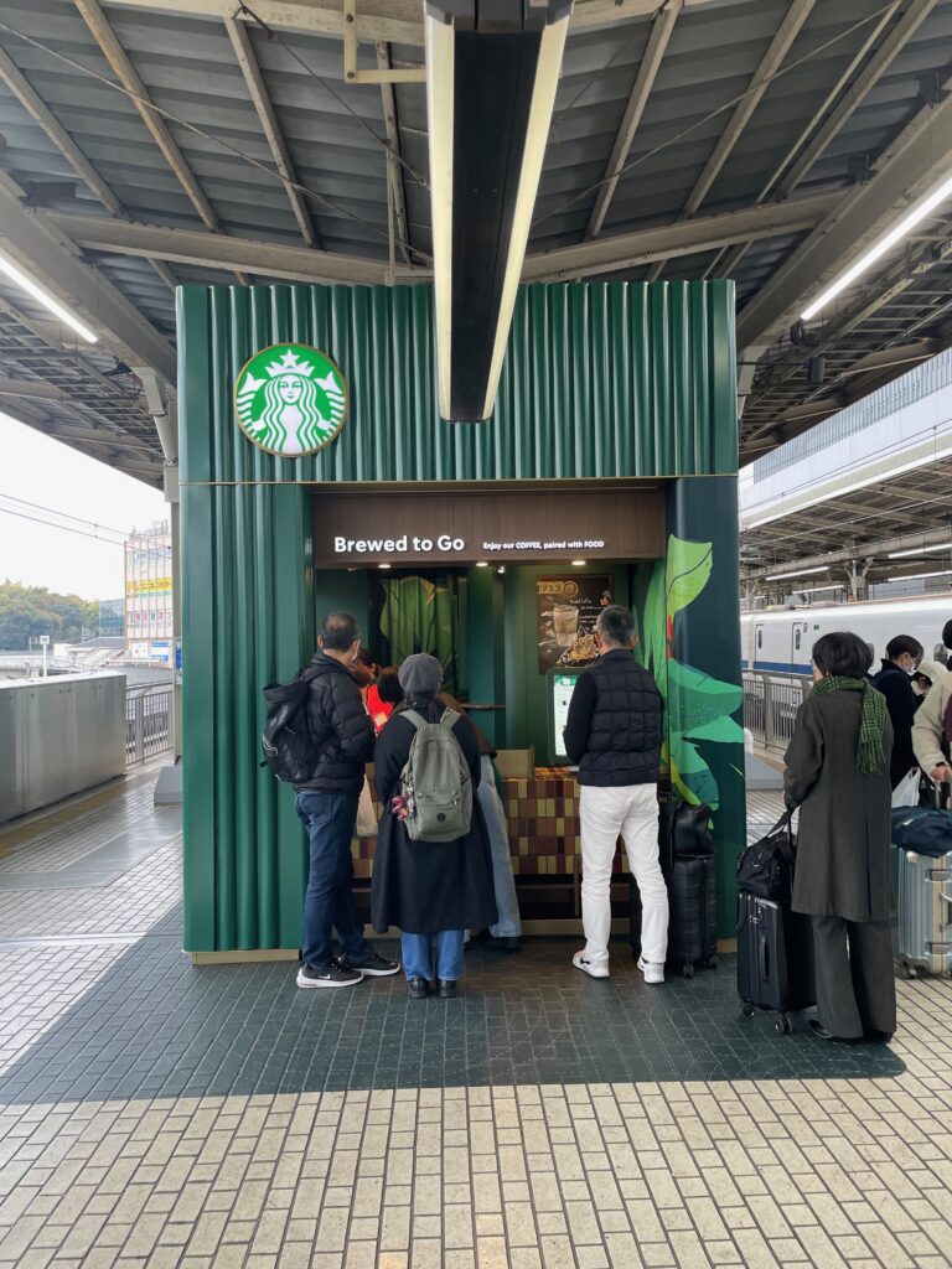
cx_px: 476
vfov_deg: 67.3
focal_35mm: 26
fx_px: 953
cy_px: 634
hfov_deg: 53.1
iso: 64
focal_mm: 4.2
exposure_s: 1/102
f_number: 1.6
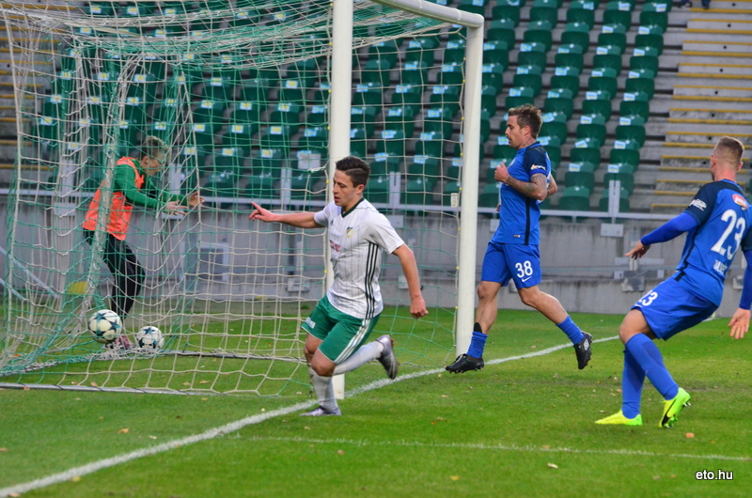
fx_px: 5785
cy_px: 249
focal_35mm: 278
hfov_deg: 7.4
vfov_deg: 4.9
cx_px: 376
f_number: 5.6
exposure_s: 1/640
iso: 3200
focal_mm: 185
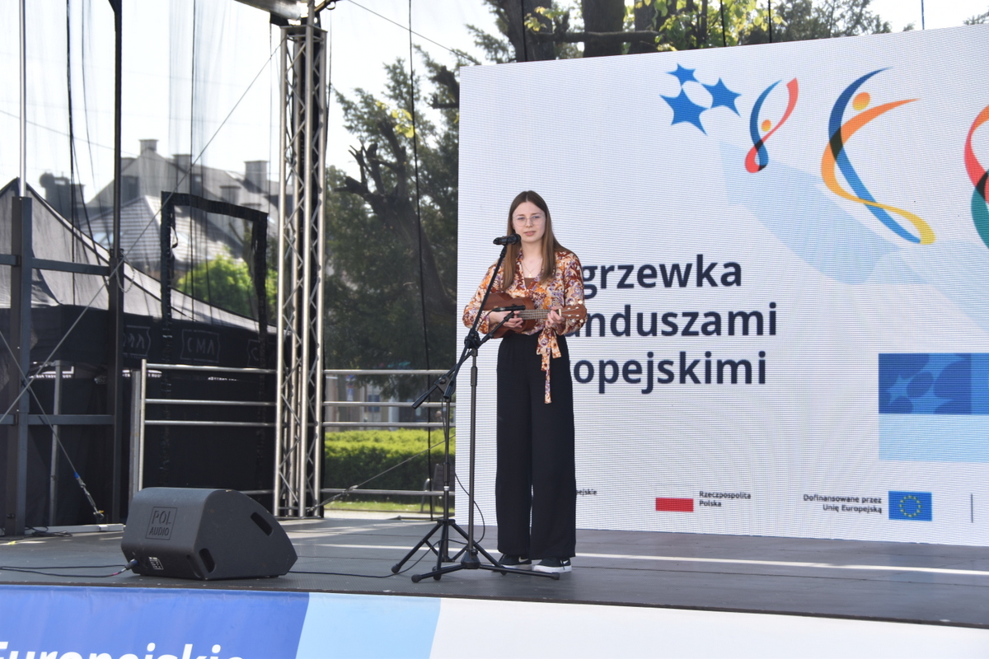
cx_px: 494
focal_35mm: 82
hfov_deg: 24.6
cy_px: 330
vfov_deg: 16.6
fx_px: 2266
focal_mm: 55
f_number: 5.6
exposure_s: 1/125
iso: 100
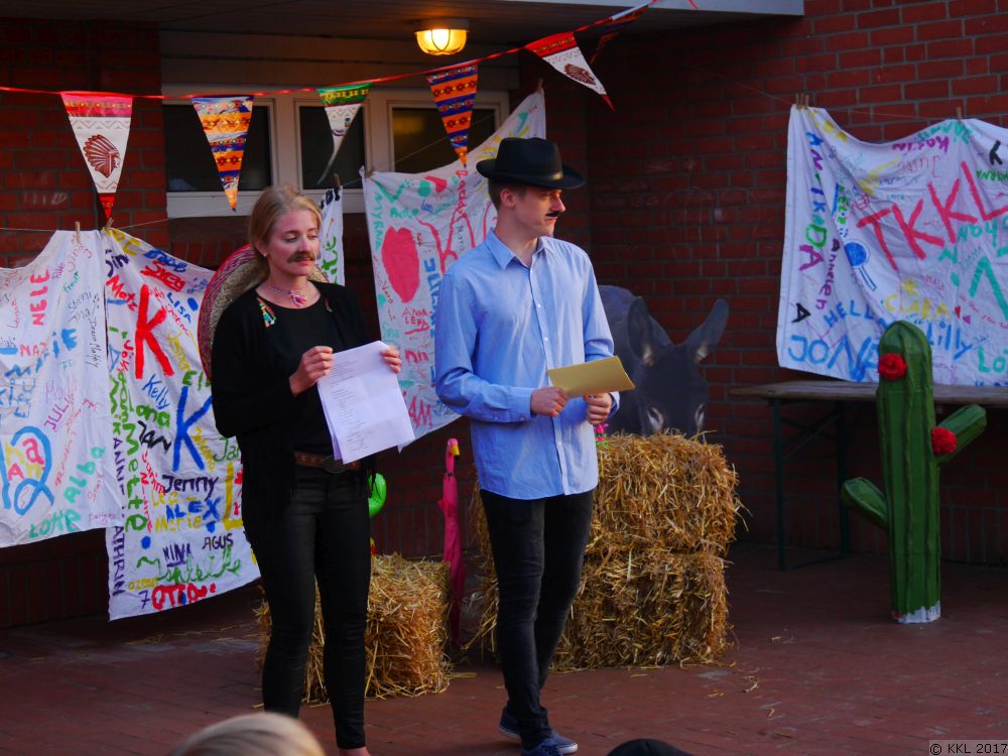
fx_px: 2155
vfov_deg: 19.9
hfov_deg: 26.3
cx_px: 504
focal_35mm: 74
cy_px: 378
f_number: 4.6
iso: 500
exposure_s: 1/80
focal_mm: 37
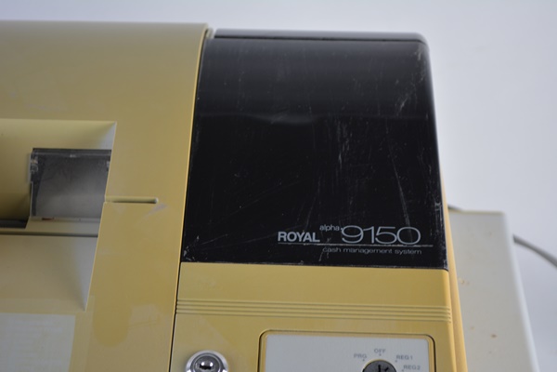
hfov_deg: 26.0
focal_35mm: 78
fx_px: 1207
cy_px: 186
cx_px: 278
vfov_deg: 17.5
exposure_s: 1/80
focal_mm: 52
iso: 400
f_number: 5.6
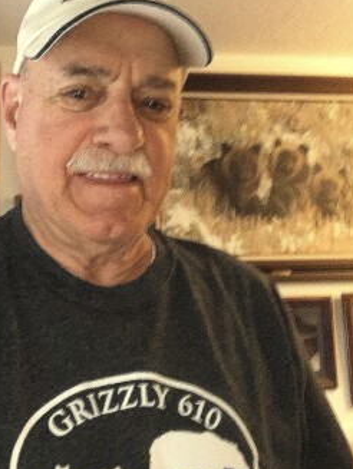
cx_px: 92
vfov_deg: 38.9
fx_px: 665
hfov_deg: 29.3
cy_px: 225
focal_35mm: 49
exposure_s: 1/20
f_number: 2.2
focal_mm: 2.87
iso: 200
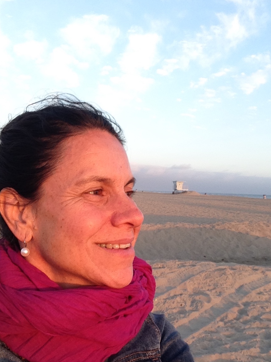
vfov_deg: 47.8
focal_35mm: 39
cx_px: 123
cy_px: 188
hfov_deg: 36.8
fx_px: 407
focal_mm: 2.18
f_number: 2.4
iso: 32
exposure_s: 1/123
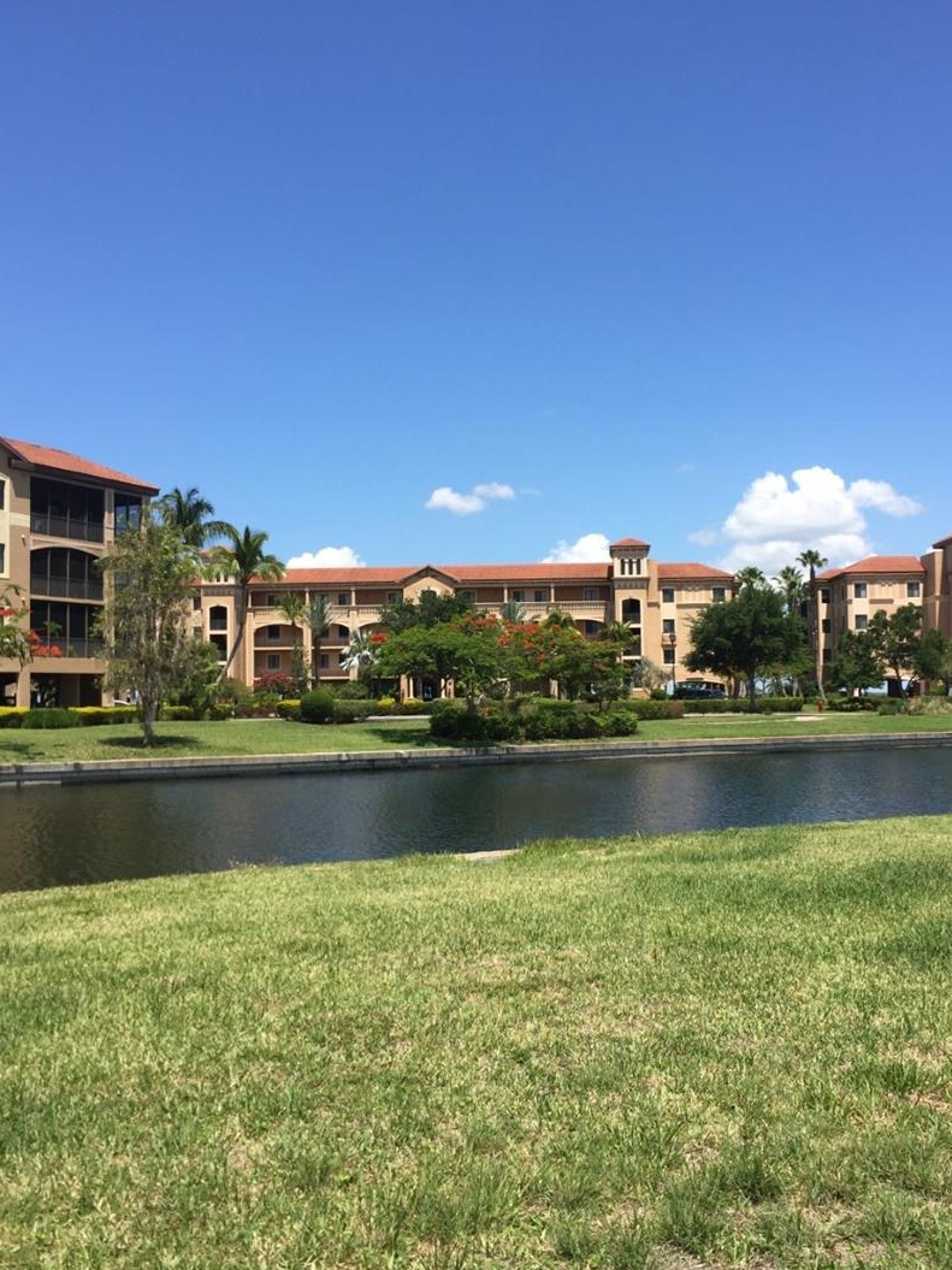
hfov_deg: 42.9
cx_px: 518
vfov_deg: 55.3
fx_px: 1210
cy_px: 664
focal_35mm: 33
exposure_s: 1/1883
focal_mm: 4.15
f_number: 2.2
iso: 32
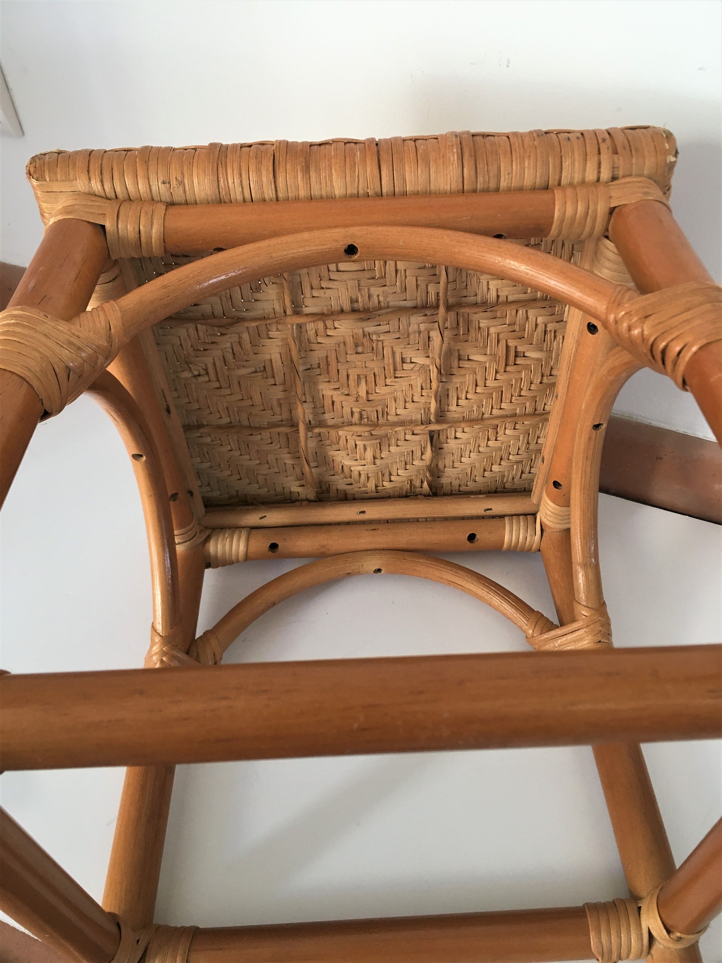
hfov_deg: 48.2
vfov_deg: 61.7
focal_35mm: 29
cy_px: 482
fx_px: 806
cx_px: 361
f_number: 2.2
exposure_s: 1/33
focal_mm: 4.15
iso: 64
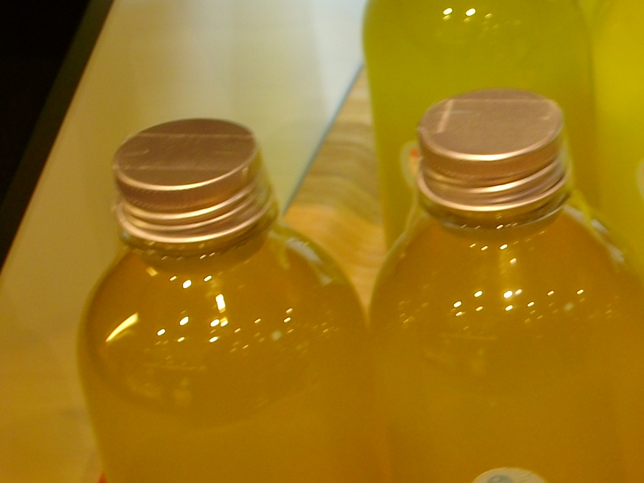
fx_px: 2195
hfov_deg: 16.3
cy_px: 375
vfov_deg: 12.5
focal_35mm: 118
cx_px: 690
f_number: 3.6
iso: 80
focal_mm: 8.8
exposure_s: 1/67
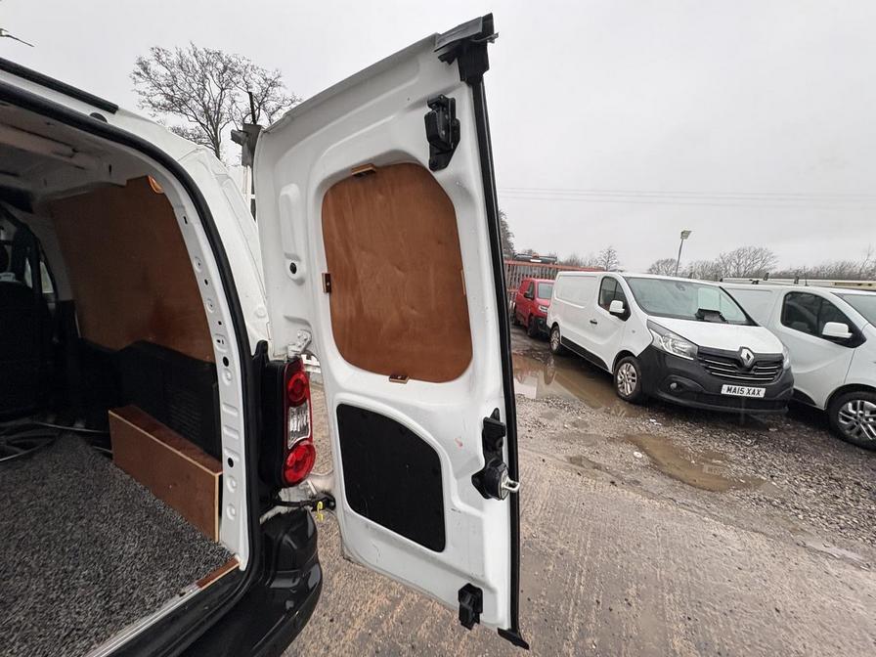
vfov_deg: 85.7
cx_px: 438
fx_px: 354
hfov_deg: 102.1
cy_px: 328
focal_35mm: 14
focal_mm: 2.22
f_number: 2.2
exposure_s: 1/99
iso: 160
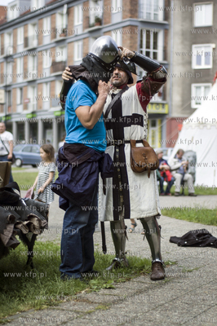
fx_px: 679
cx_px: 108
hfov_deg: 18.2
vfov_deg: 27.0
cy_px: 163
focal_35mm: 75
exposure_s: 1/4000
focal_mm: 50
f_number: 1.8
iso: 200
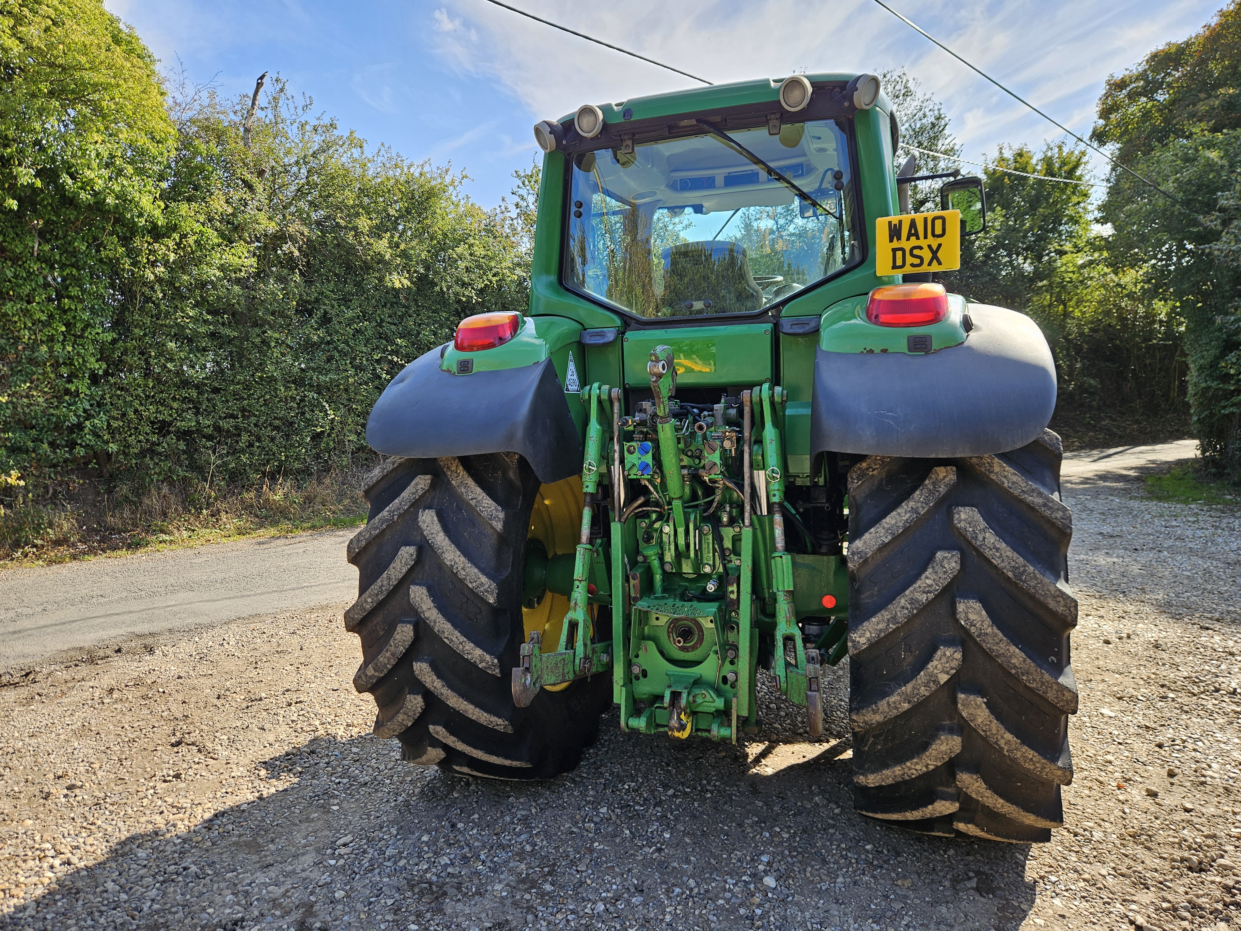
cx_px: 620
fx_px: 825
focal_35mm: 23
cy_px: 466
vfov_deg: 58.9
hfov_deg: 73.9
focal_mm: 5.4
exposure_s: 1/453
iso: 25
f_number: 1.8
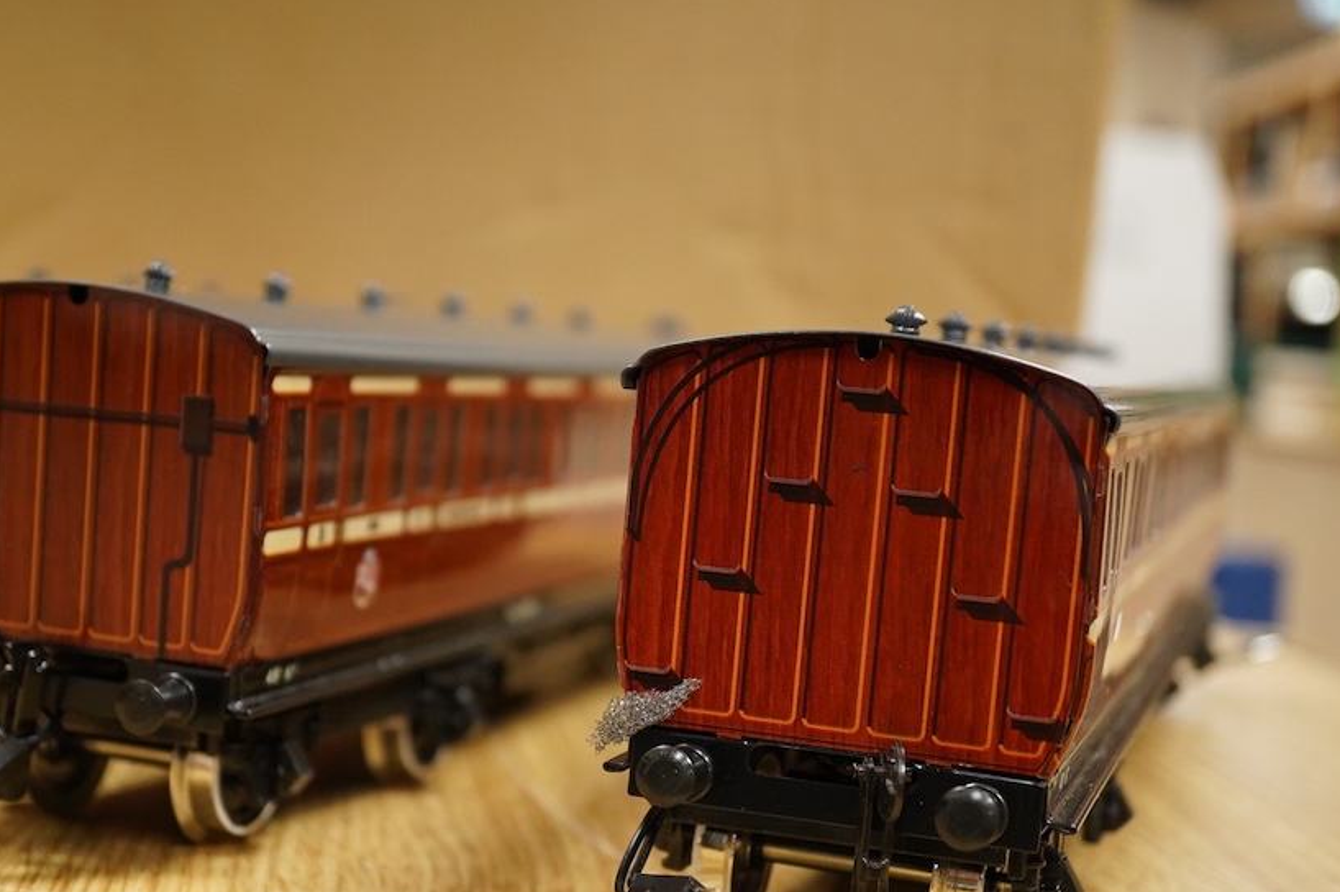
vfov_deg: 21.8
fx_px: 2307
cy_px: 553
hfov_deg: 32.3
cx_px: 522
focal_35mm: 62
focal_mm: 30
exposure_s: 1/200
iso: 2000
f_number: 5
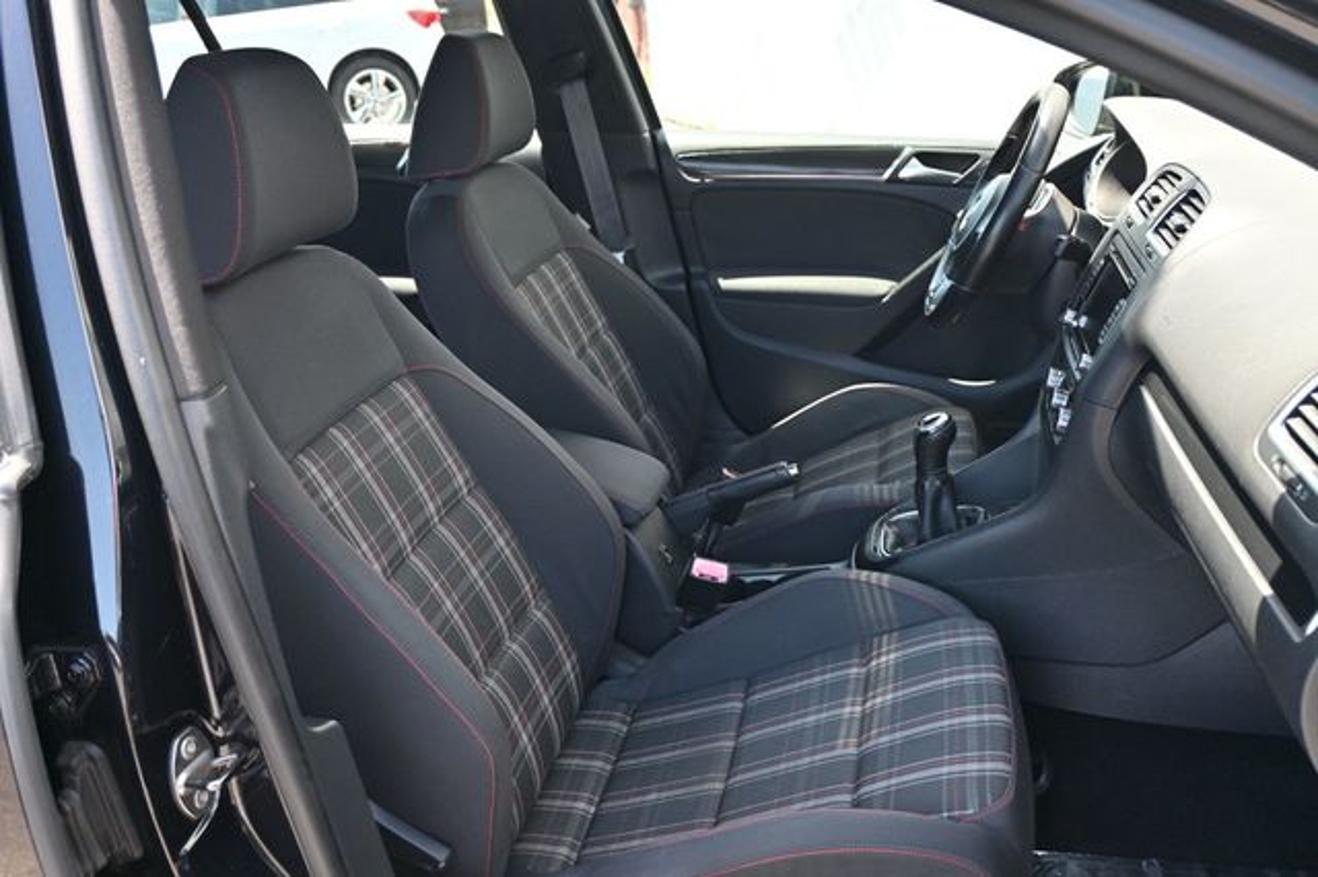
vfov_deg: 40.8
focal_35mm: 32
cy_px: 438
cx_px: 659
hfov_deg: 58.4
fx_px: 1180
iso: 400
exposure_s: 1/200
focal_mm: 21.5
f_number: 4
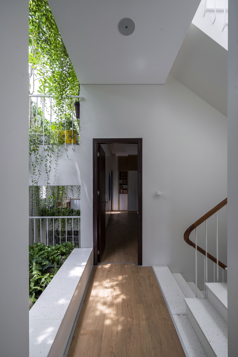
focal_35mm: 14
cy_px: 178
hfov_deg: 81.2
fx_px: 139
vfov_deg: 104.3
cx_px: 119
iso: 200
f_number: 8
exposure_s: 1/60
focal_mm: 14
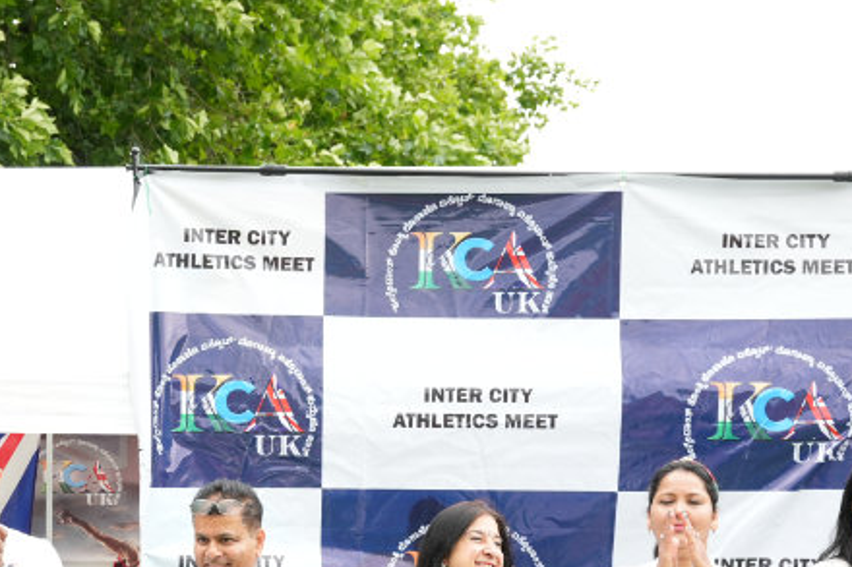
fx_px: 2244
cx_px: 147
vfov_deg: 14.1
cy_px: 612
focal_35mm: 95
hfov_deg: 21.2
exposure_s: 1/200
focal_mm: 40.8
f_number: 5.6
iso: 400
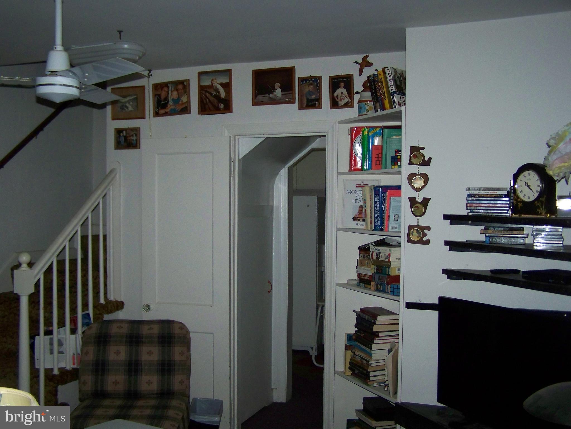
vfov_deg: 37.7
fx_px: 627
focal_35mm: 38
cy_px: 214
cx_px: 286
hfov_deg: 49.0
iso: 200
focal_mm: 6.3
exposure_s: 1/30
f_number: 2.8
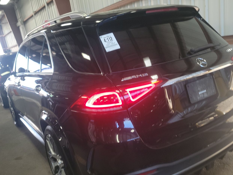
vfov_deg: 45.3
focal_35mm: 31
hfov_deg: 58.2
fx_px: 209
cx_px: 102
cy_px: 99
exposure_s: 1/59
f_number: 1.8
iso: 99
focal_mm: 6.7
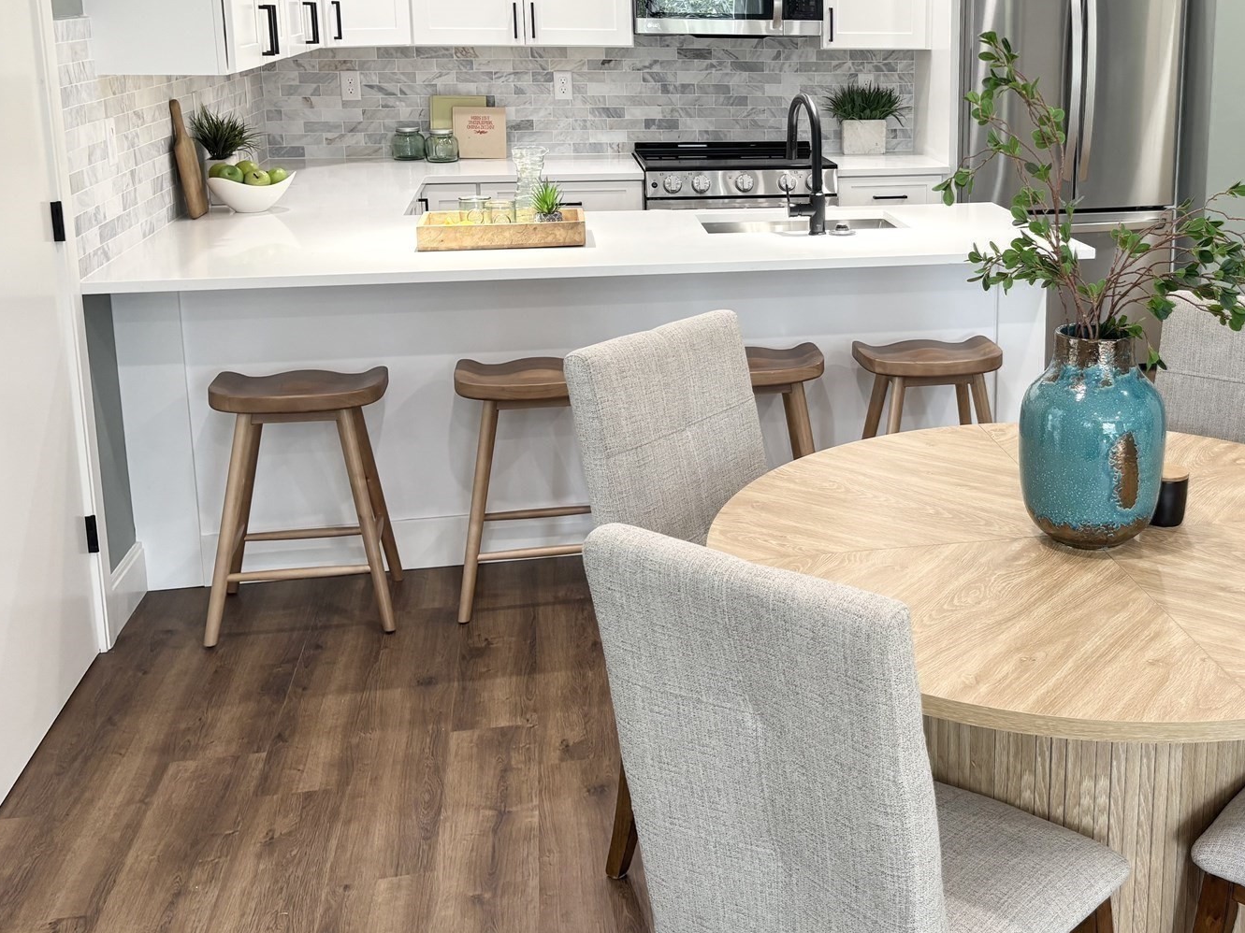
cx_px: 918
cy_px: 297
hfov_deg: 45.4
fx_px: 1439
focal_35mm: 40
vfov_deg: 35.5
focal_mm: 5.96
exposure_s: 1/60
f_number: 1.6
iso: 80
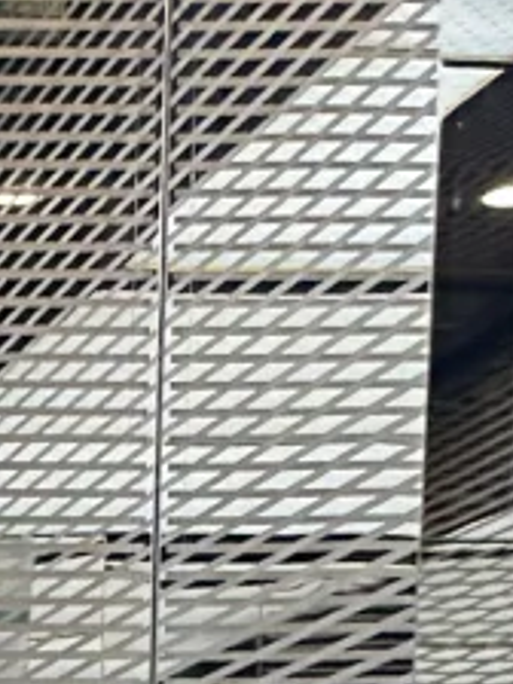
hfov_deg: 8.4
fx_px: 3043
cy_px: 1664
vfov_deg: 10.8
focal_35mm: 154
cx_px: -934
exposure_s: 1/50
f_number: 1.78
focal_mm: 6.86
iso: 125
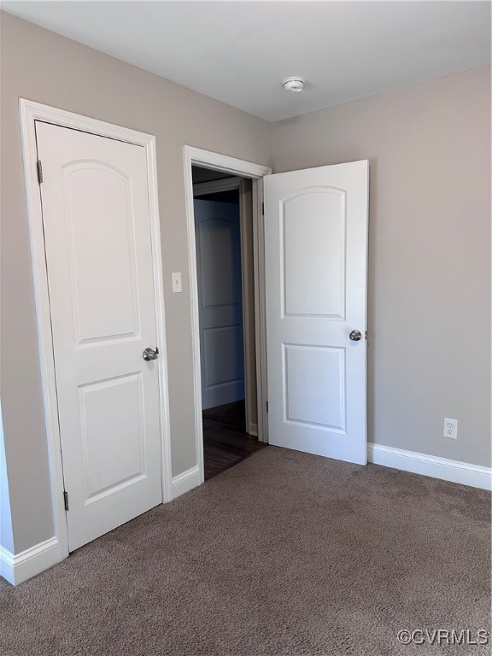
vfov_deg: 71.6
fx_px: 455
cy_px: 328
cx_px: 246
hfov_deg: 56.8
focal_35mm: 24
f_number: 1.78
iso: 200
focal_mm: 6.86
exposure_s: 1/120
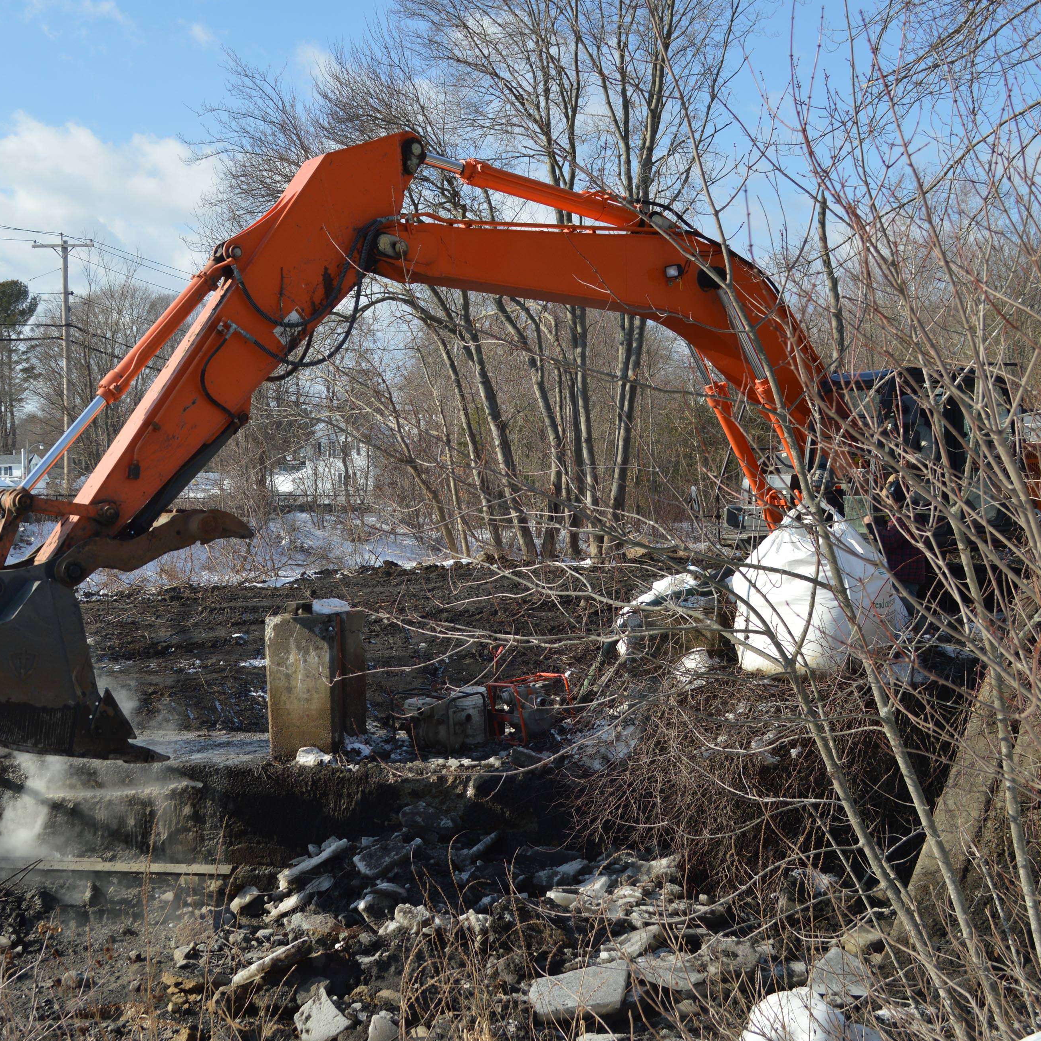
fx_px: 1463
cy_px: 522
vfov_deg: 39.2
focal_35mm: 43
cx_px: 405
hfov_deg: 39.0
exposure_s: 1/125
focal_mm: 22
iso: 100
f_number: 5.6
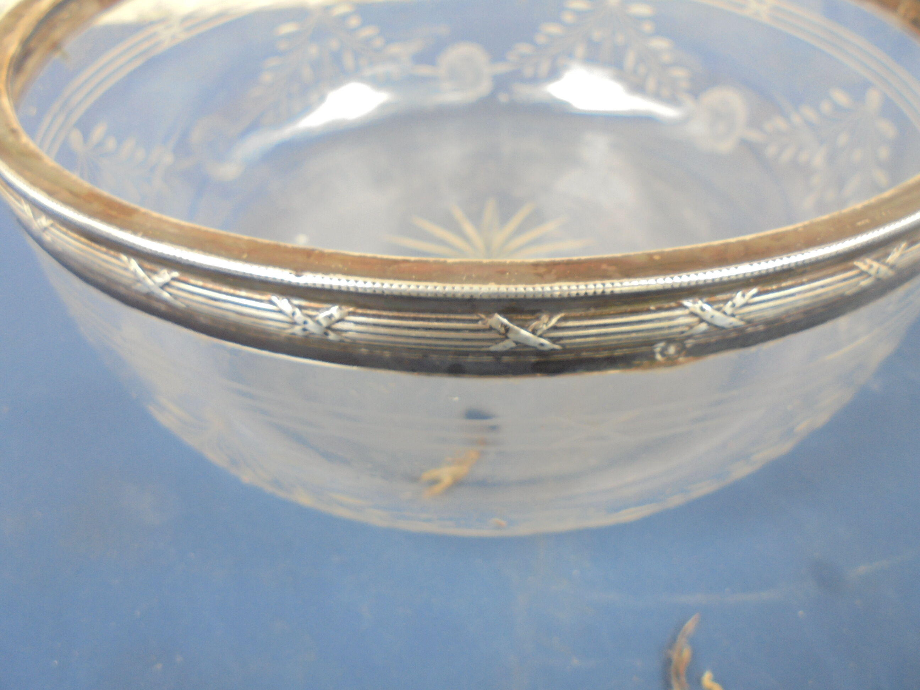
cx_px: 460
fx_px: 691
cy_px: 345
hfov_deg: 67.3
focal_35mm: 26
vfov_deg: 53.1
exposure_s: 1/40
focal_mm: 4.6
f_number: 3.5
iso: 100
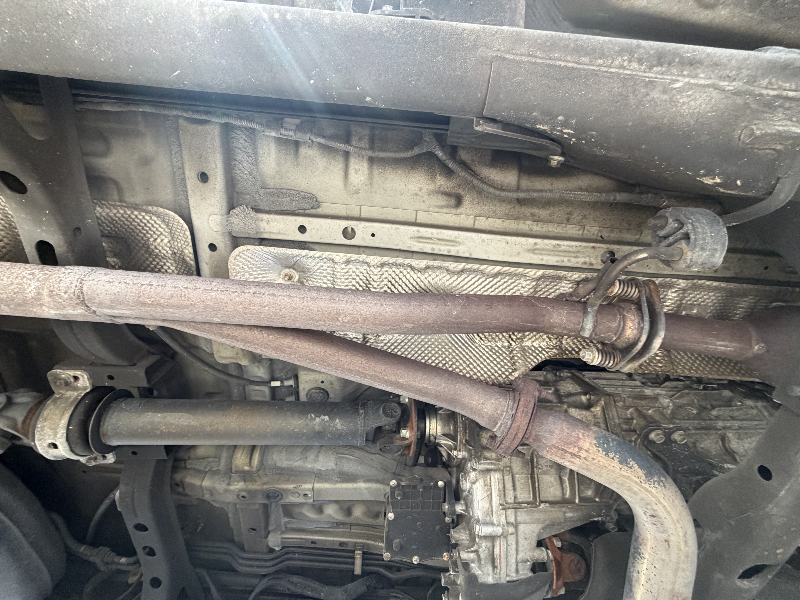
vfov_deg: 85.7
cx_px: 400
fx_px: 324
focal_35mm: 14
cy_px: 300
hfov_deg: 102.1
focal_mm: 2.22
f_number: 2.2
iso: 320
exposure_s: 1/121
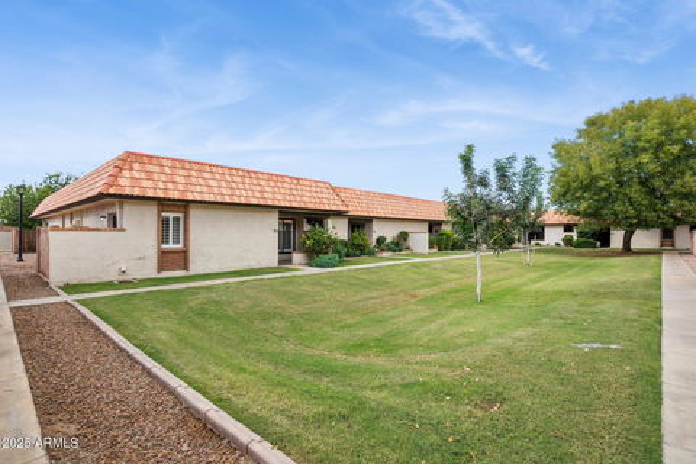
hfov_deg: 91.6
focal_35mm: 18
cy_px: 232
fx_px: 338
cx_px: 348
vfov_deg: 68.9
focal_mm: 17.5
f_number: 8
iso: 320
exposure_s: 1/500
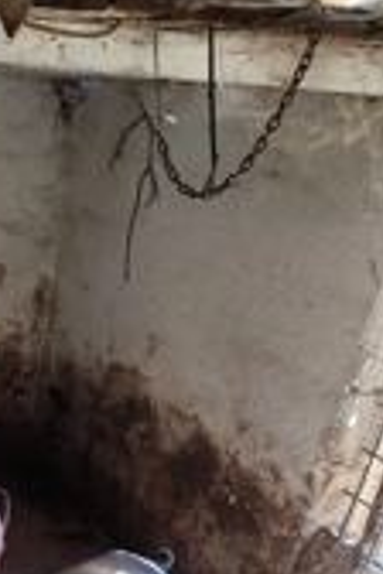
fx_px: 910
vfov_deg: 32.5
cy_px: 564
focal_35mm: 57
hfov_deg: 22.6
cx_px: -27
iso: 400
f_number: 1.65
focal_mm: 6.19
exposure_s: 1/50
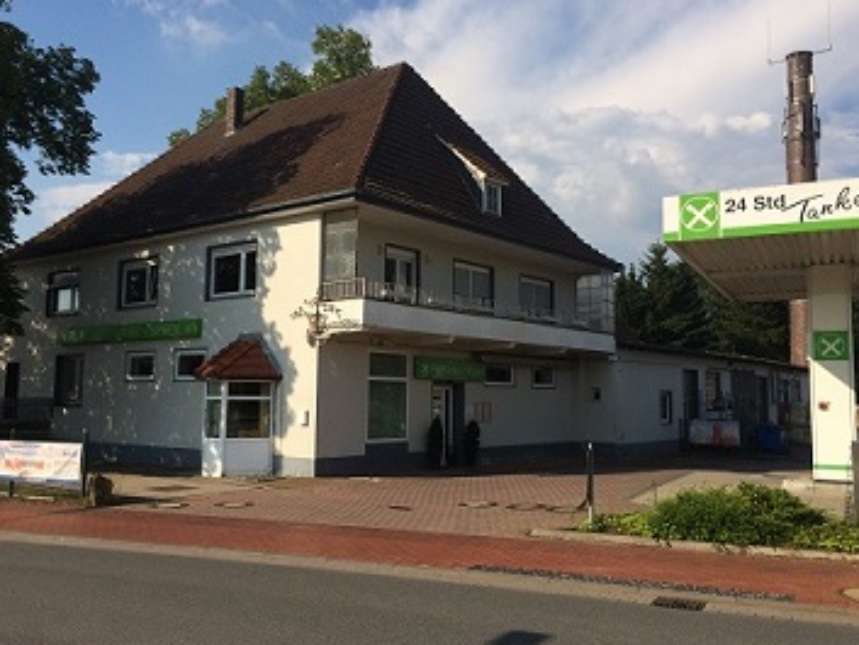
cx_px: 414
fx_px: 844
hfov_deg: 53.9
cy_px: 316
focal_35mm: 34
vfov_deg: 41.8
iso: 32
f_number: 2.2
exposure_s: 1/2933
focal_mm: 4.12
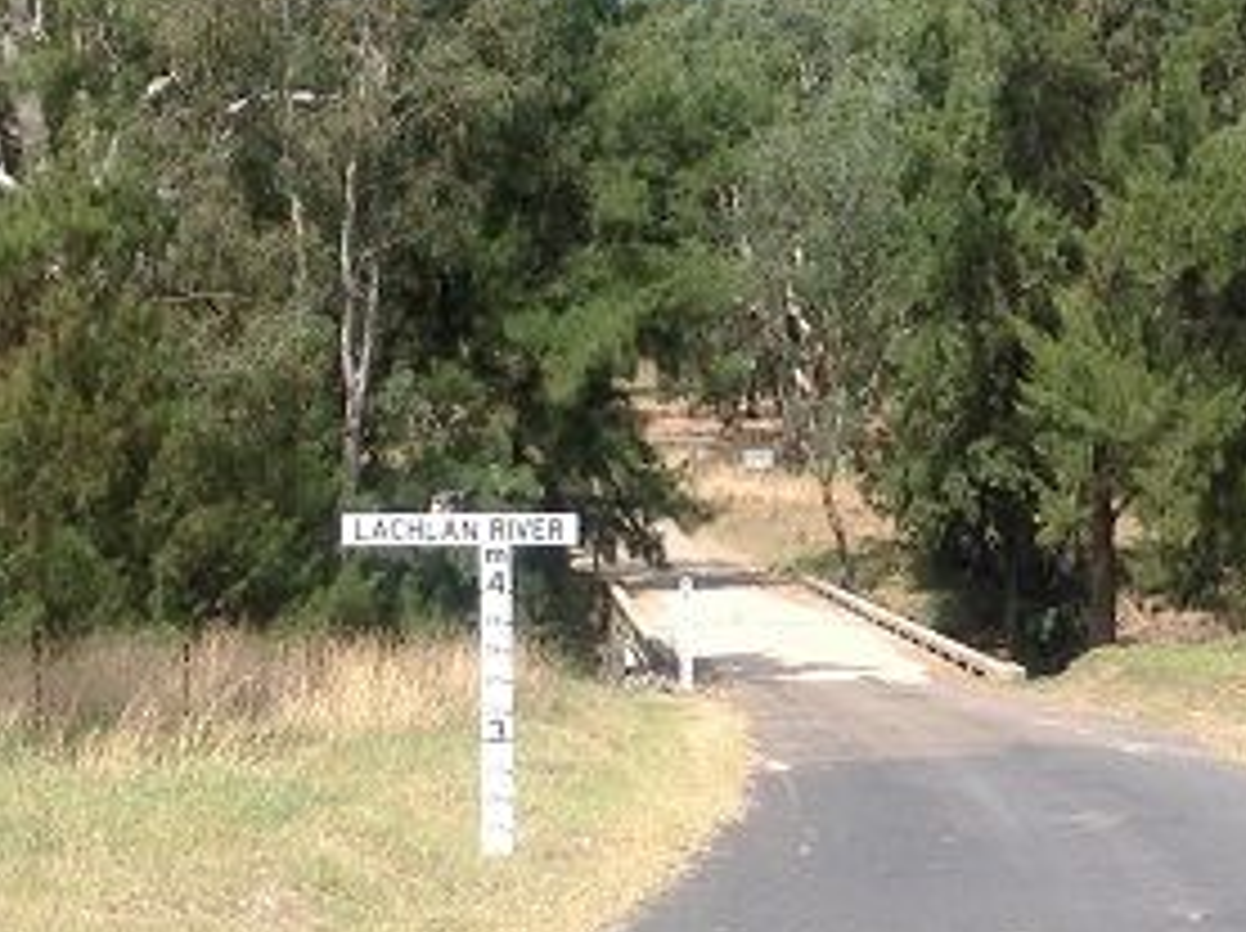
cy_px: 565
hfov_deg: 19.3
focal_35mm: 101
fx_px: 3631
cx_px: 999
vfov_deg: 14.6
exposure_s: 1/1439
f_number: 2.4
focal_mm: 4.28
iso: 50
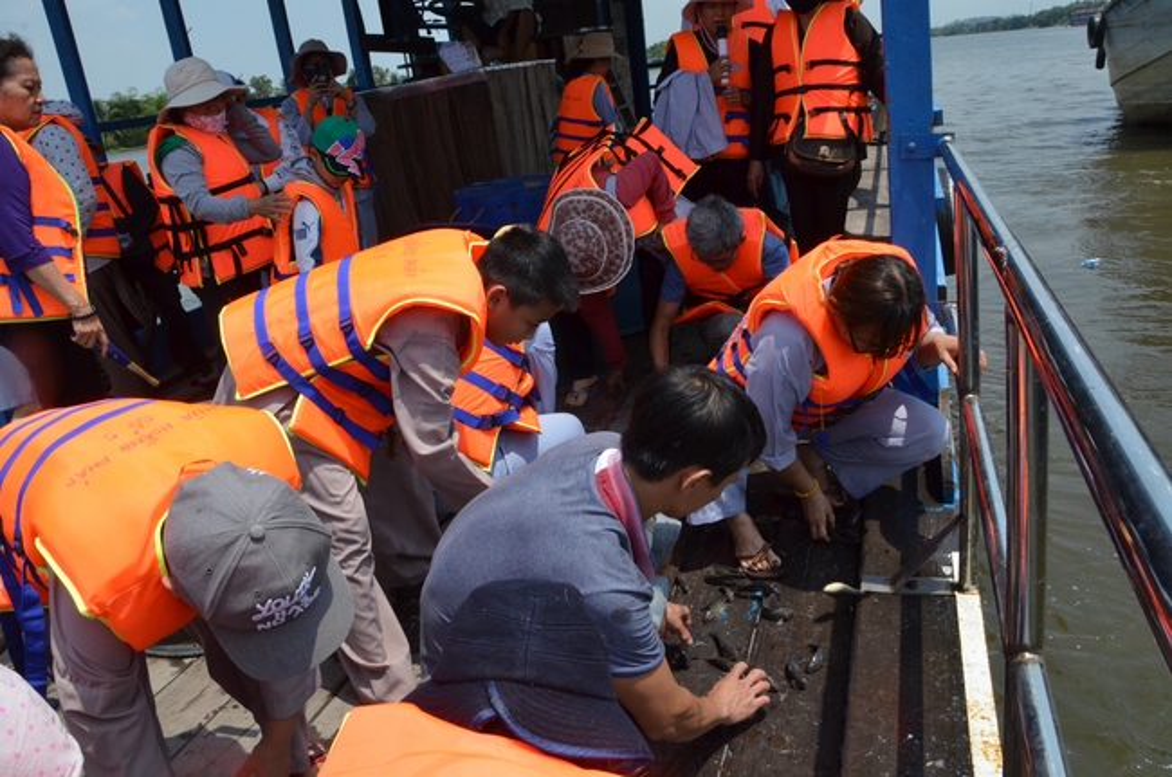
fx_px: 877
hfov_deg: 67.5
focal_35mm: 27
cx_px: 586
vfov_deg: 47.8
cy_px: 388
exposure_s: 1/1000
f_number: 16
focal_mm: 18
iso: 1600
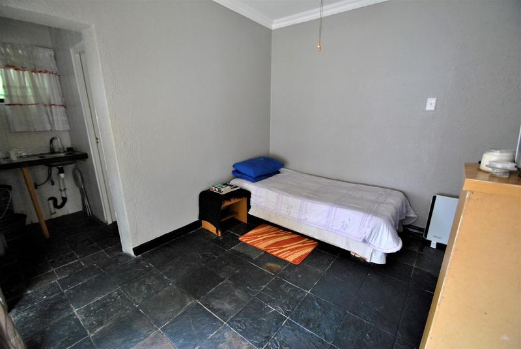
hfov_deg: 100.3
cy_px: 174
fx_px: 217
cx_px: 260
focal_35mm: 15
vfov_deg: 77.4
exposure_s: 1/30
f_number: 3.5
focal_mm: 10
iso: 900
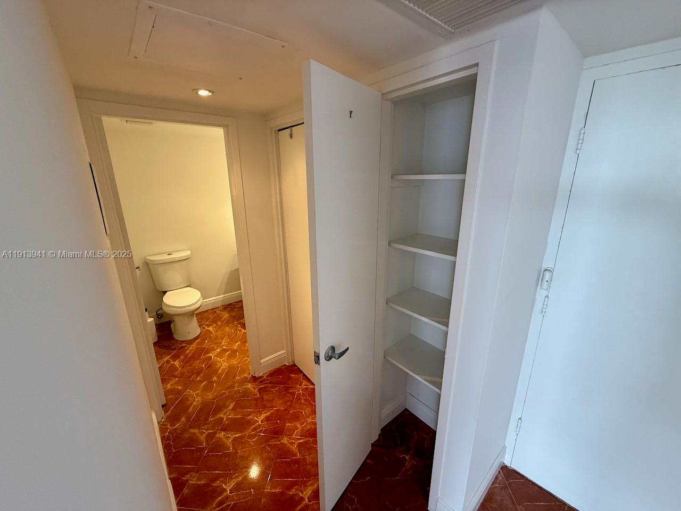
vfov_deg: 85.7
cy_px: 256
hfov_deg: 102.1
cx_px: 340
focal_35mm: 14
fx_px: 275
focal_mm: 2.22
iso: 250
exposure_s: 1/99
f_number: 2.2
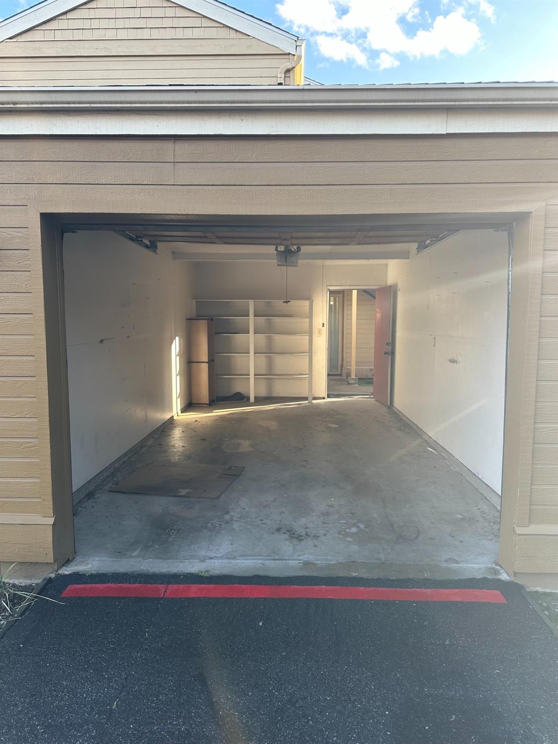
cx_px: 279
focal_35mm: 24
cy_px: 372
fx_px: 516
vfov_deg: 71.6
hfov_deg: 56.8
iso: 80
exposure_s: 1/380
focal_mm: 6.86
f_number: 1.78
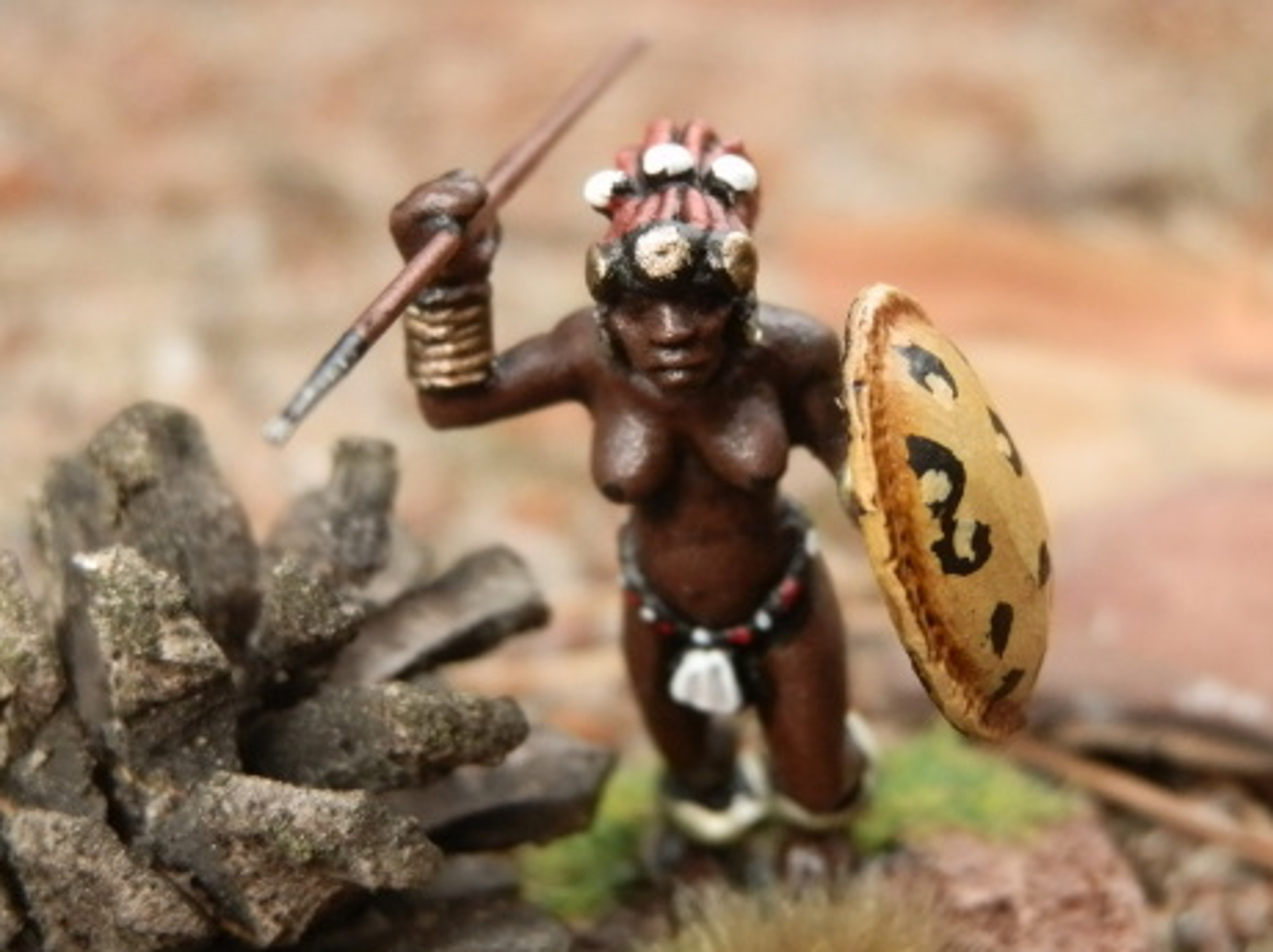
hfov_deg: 27.4
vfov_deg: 20.7
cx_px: 690
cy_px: 417
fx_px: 2609
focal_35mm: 71
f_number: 3.7
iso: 400
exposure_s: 1/640
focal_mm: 10.99
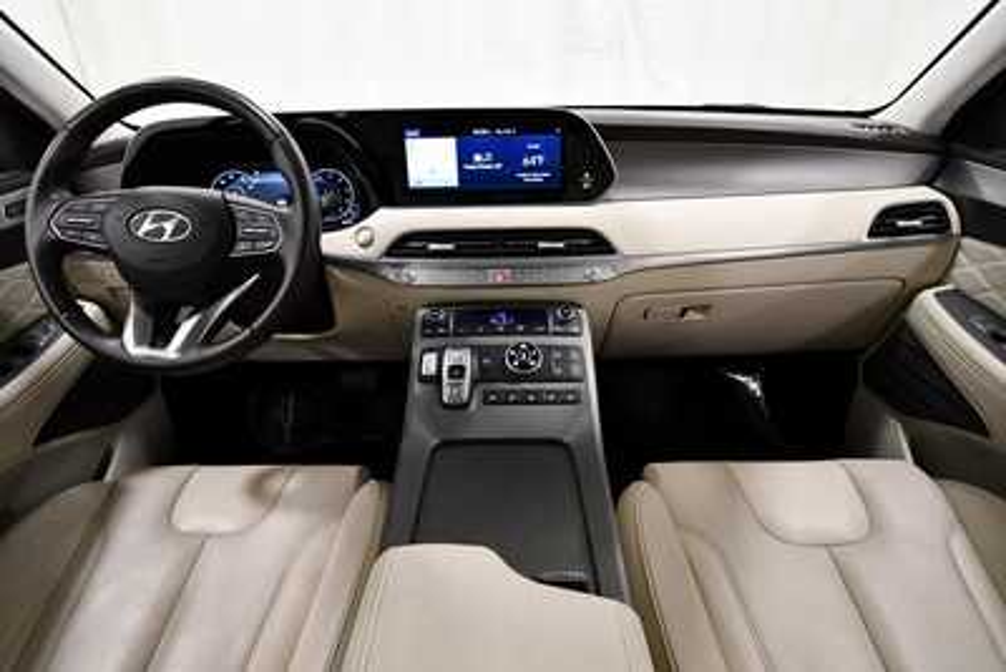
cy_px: 336
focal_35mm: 18
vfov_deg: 67.4
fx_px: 503
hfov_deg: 90.0
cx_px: 503
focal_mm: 12
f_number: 4.8
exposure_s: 1/125
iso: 2200
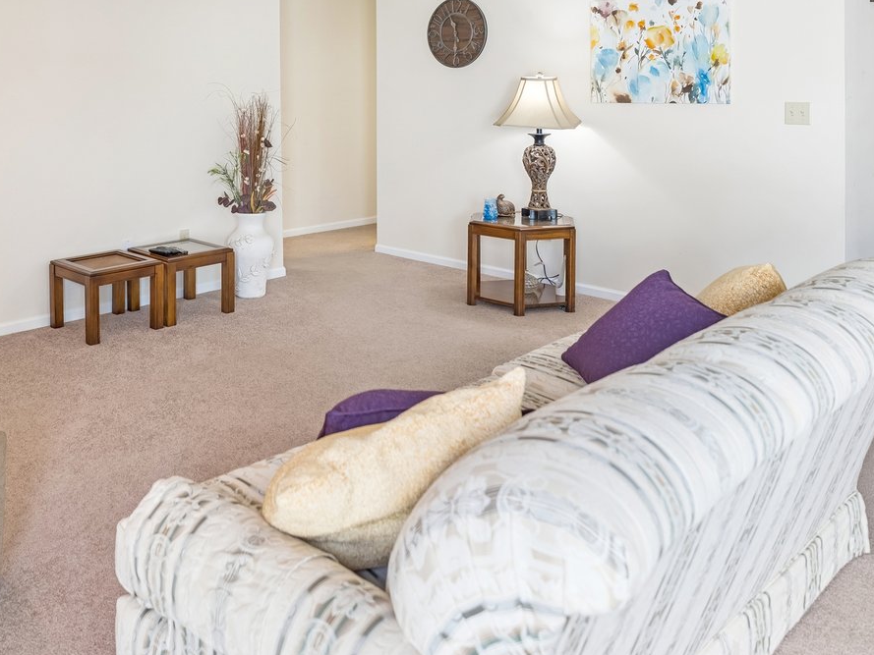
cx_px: 239
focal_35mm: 31
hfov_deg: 56.0
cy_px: 95
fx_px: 783
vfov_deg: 42.5
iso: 160
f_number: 2.8
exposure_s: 1/50
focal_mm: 14
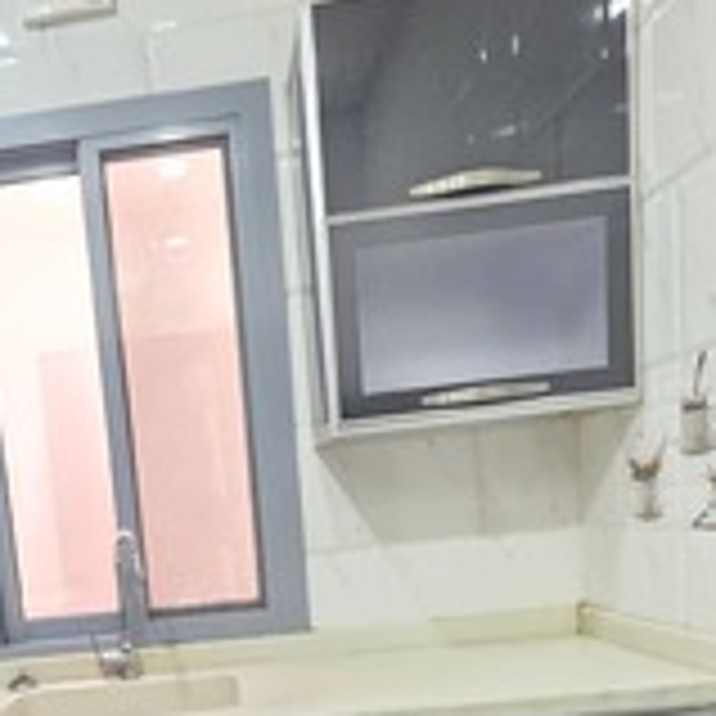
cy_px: 655
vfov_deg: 44.8
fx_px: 772
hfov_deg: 47.5
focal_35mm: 33
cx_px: 160
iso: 800
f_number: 1.9
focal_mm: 2.2
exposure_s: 1/40
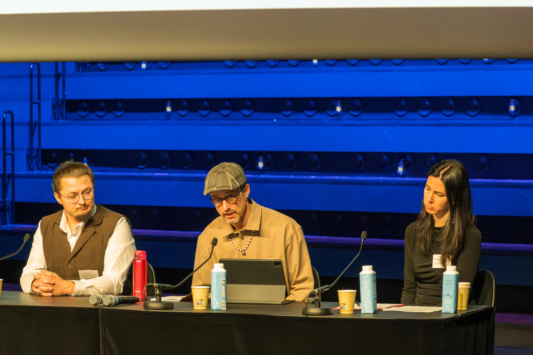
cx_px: 266
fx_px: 2102
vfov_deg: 9.7
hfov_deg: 14.5
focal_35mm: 142
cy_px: 178
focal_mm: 95
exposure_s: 1/125
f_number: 5.6
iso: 10000
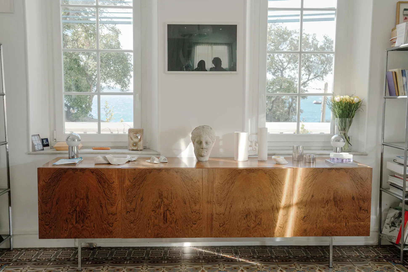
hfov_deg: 49.5
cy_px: 136
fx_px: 442
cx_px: 204
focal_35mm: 39
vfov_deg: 34.2
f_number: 5.6
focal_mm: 39
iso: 800
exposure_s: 1/320
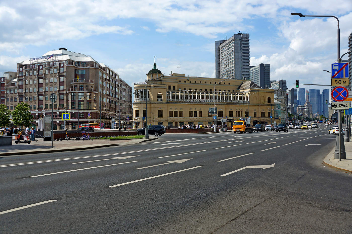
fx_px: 352
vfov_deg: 36.9
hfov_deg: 53.1
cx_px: 176
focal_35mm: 36
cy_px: 117
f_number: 8
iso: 100
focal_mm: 24
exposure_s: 1/500
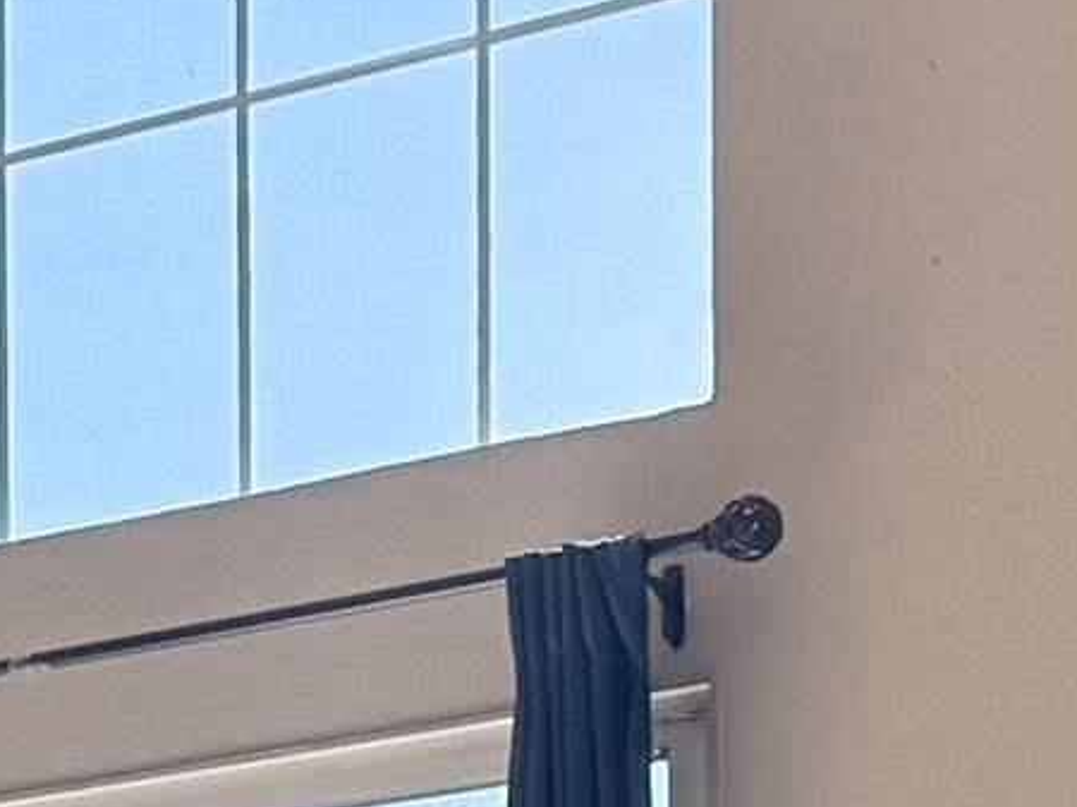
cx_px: -89
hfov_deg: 11.9
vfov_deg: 8.3
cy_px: 1899
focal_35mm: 164
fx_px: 5100
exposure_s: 1/514
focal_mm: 6.76
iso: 100
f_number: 1.78
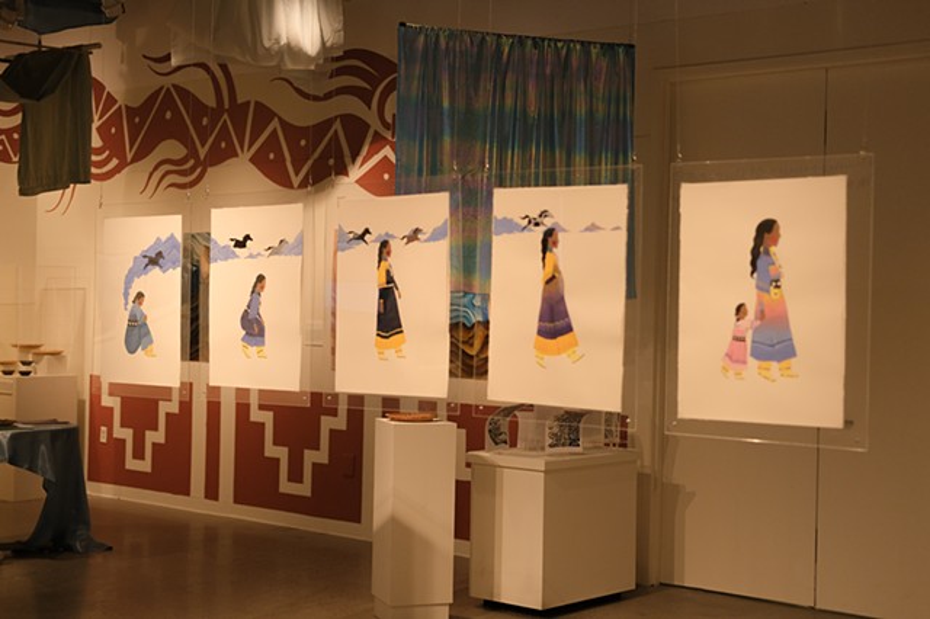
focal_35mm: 53
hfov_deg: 37.5
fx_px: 1368
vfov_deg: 25.5
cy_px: 310
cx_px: 465
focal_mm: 35
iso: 1250
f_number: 2
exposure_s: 1/1000
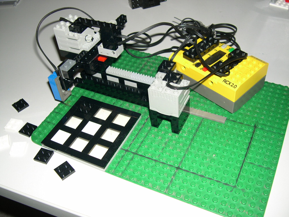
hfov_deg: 49.0
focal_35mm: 38
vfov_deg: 37.7
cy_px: 108
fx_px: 317
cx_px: 144
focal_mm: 8
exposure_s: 1/60
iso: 100
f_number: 2.8
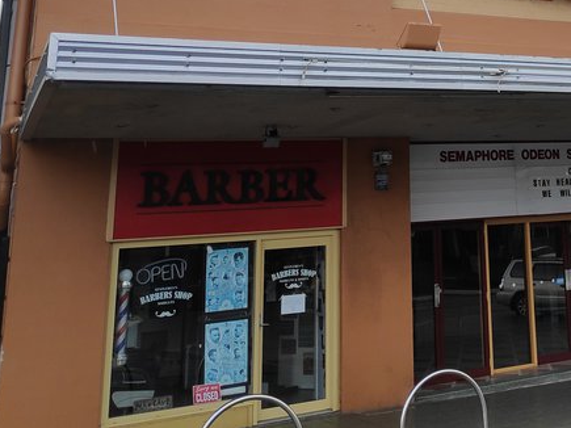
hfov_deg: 37.1
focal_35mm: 46
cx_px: 566
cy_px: -63
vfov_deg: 28.2
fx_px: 759
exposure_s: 1/495
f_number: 1.9
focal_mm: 3.94
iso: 100
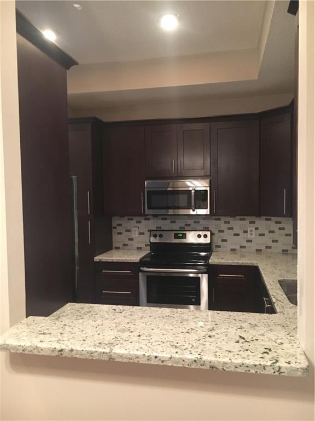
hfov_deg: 48.2
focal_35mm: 29
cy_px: 210
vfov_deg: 61.7
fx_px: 352
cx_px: 158
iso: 200
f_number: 2.2
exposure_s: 1/15
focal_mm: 4.15
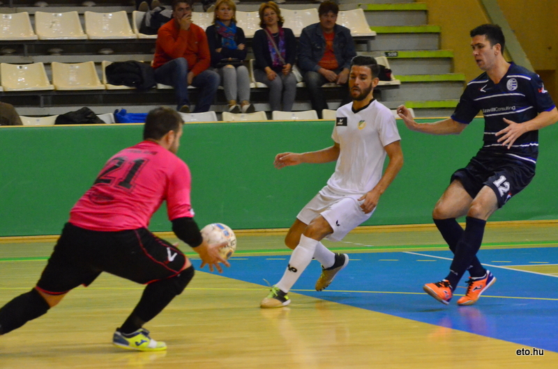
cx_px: 279
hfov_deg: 11.0
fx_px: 2900
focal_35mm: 188
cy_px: 184
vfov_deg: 7.3
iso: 6400
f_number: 5.6
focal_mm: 125
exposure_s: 1/400
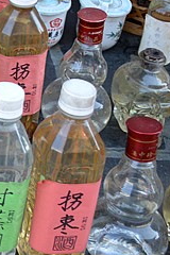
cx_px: -201
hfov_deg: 10.7
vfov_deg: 17.3
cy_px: -14
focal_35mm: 115
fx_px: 812
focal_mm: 23
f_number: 5
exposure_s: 1/60
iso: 200
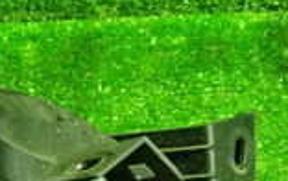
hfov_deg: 16.6
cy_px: 290
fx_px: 959
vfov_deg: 10.3
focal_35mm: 122
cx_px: -24
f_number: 2.3
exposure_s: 1/30
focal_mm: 5.4
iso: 500
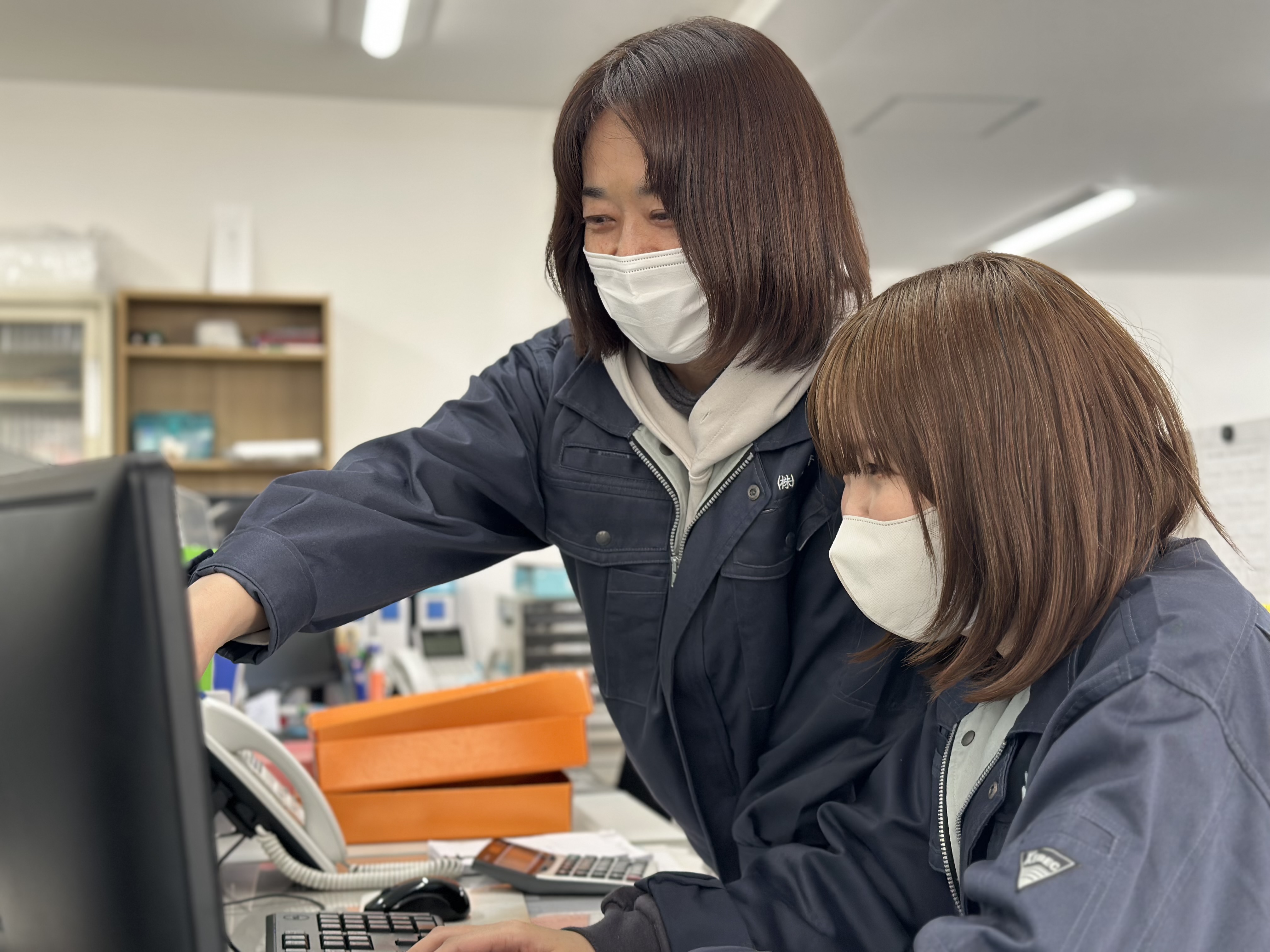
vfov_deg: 30.3
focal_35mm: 48
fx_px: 1761
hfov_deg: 39.7
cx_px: 635
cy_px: 476
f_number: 1.78
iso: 125
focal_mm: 6.86
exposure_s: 1/120
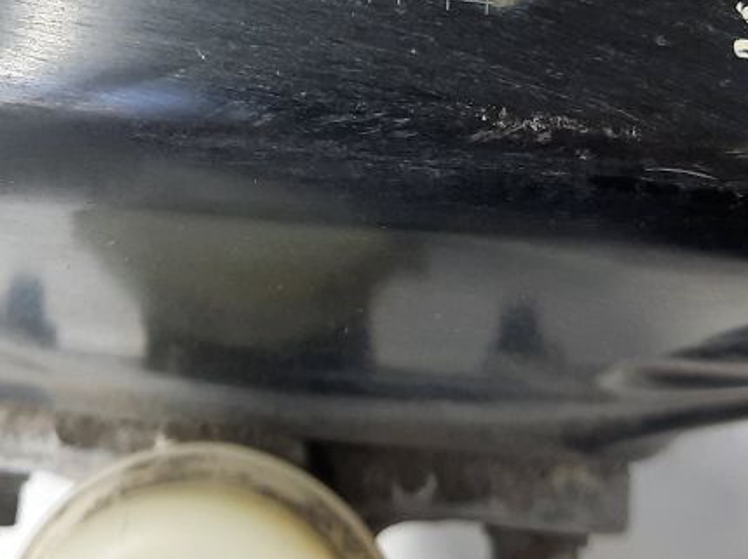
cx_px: 209
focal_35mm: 70
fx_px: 1511
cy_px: -3
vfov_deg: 20.3
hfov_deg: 27.5
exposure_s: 1/50
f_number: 2
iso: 200
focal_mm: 4.6
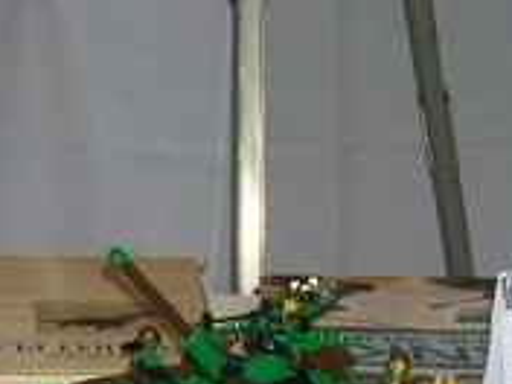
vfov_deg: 6.3
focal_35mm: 221
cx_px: -99
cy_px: 1068
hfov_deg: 8.9
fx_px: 3269
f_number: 2.8
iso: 100
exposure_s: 1/60
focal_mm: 8
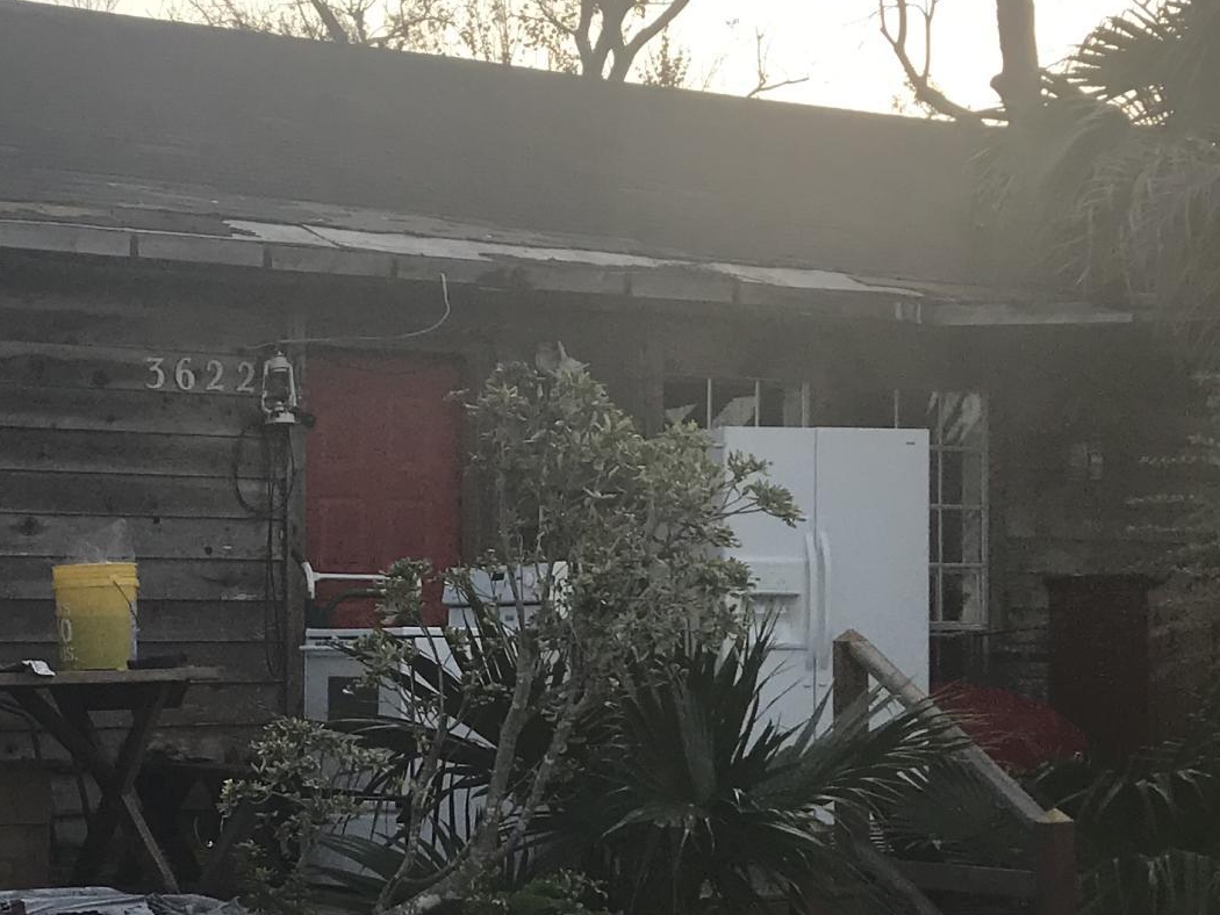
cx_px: 232
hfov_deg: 24.0
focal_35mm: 80
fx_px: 2820
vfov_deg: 18.3
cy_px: 682
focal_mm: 3.99
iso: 20
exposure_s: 1/553
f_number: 1.8
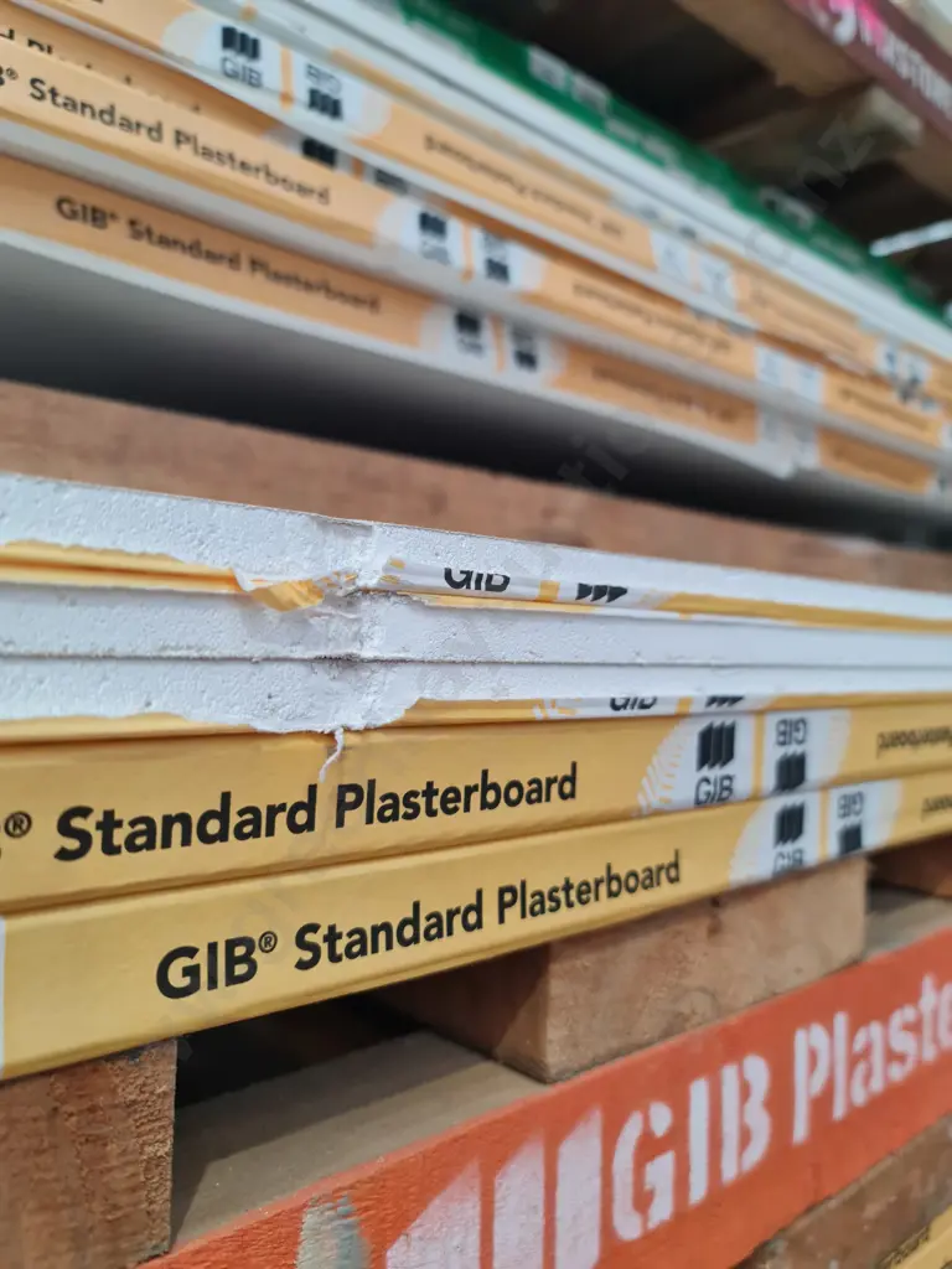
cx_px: 476
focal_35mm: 25
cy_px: 634
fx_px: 917
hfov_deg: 54.9
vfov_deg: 69.4
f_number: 1.8
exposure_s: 1/100
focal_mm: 7
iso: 250
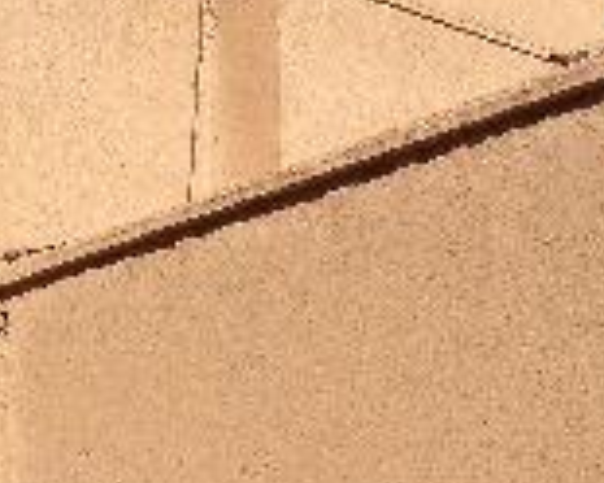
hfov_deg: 14.2
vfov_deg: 11.3
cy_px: 380
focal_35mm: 136
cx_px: 304
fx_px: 2431
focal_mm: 4.12
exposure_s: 1/2857
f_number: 2.4
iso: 50
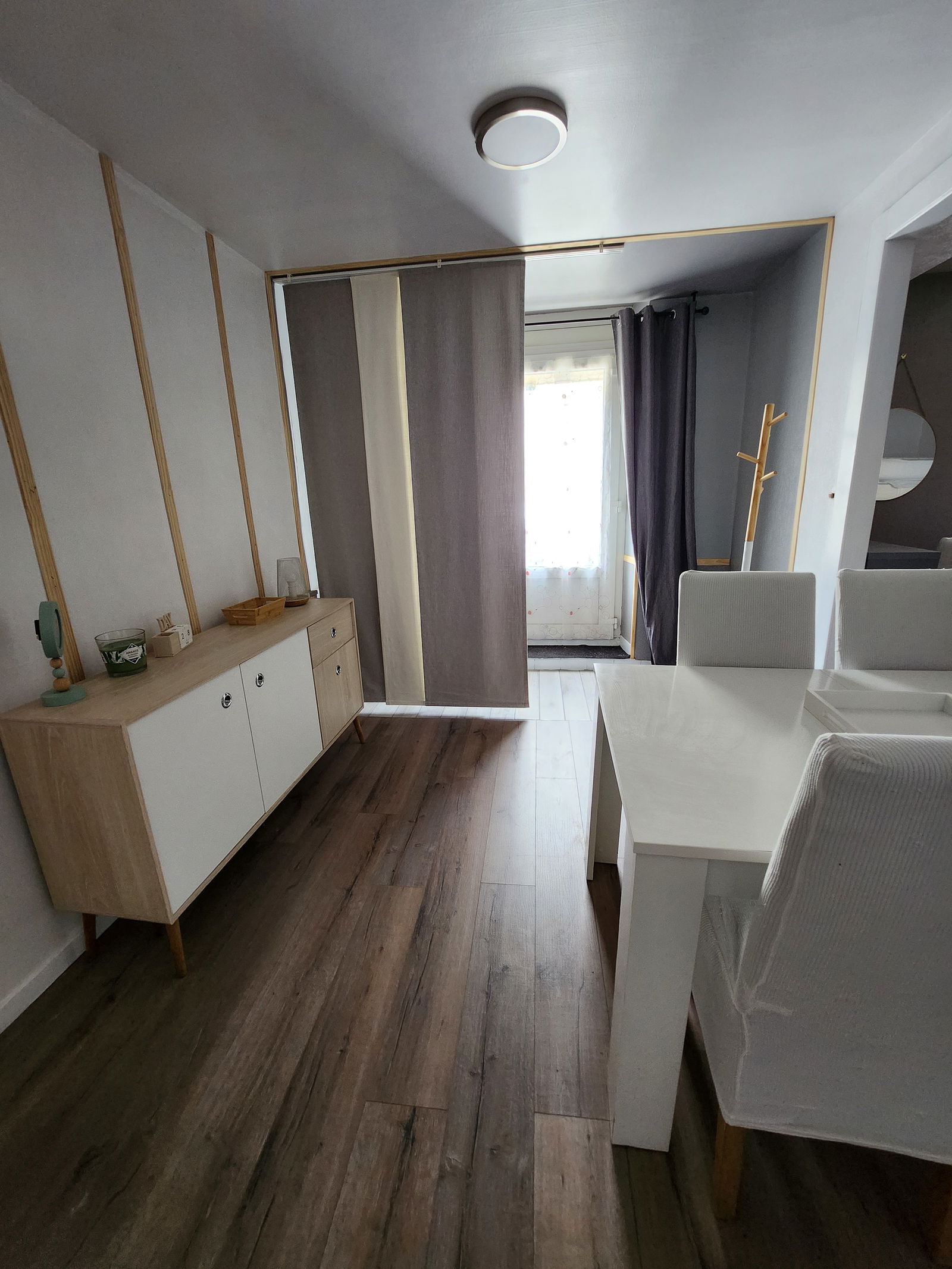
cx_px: 476
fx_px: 477
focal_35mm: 13
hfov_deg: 89.9
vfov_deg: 106.2
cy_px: 634
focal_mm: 1.7
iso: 200
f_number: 2.2
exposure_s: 1/50
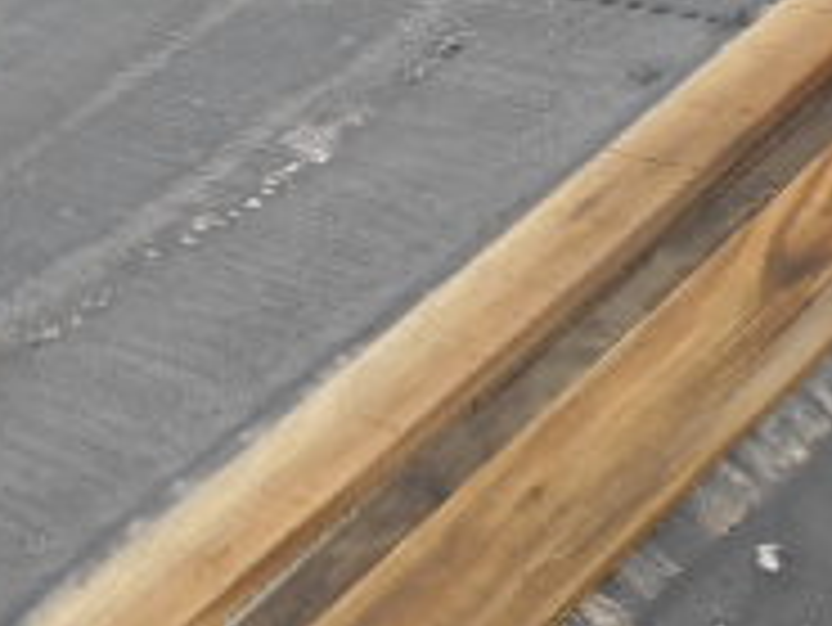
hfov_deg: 21.3
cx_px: 729
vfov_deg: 16.4
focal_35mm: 90
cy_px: 198
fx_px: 2165
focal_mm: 4.6
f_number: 3.2
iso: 80
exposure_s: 1/320
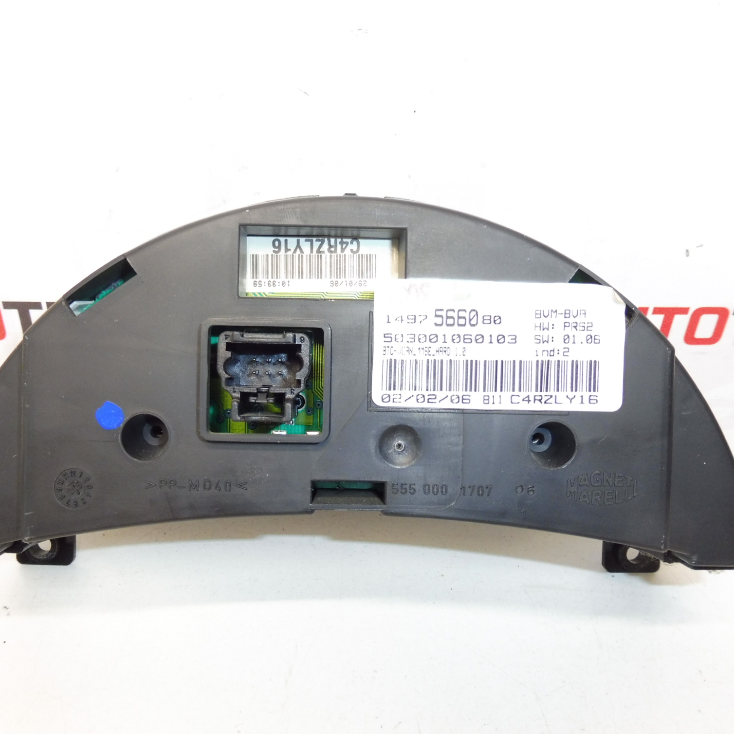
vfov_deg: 54.0
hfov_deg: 54.0
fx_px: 720
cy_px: 365
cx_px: 337
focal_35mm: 30
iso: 200
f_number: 3.5
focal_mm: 4.4
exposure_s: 1/60
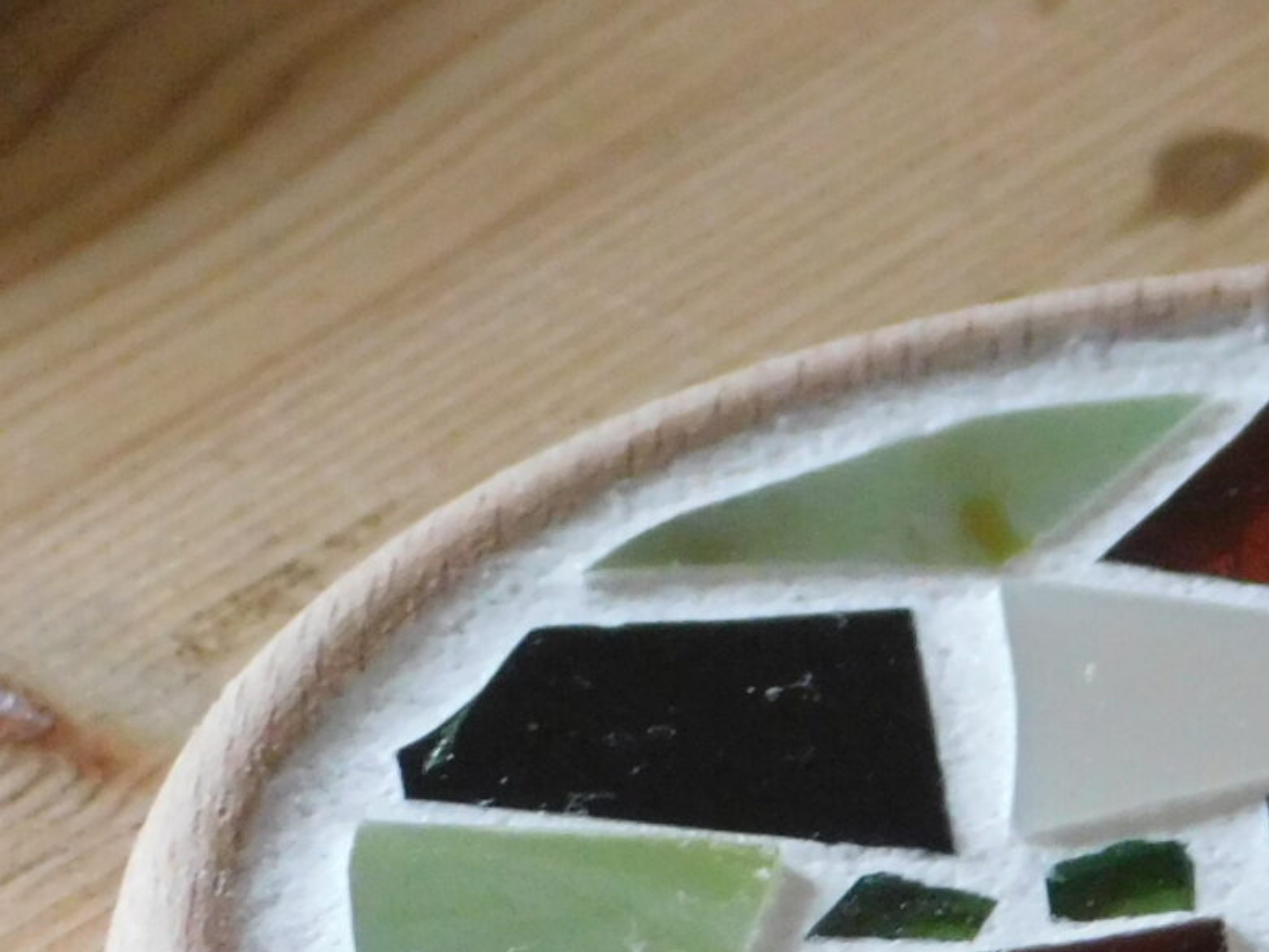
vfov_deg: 3.4
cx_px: 897
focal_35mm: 439
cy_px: 478
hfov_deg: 4.5
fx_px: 16096
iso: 800
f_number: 5
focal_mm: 23.7
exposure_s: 1/20
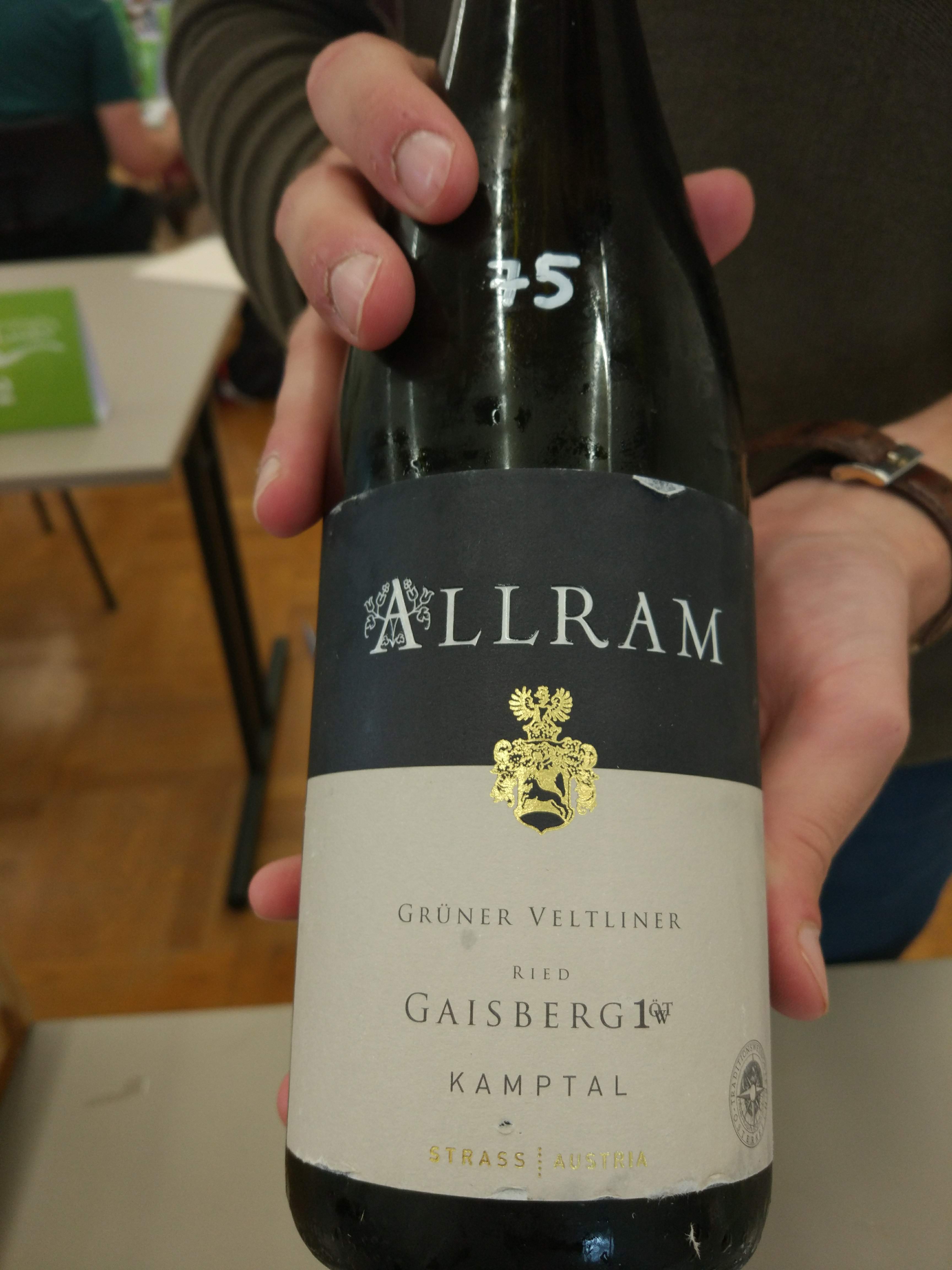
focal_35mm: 28
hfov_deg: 49.7
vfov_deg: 63.4
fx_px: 1027
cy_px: 635
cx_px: 476
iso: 212
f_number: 2
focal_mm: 4.26
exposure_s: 1/50
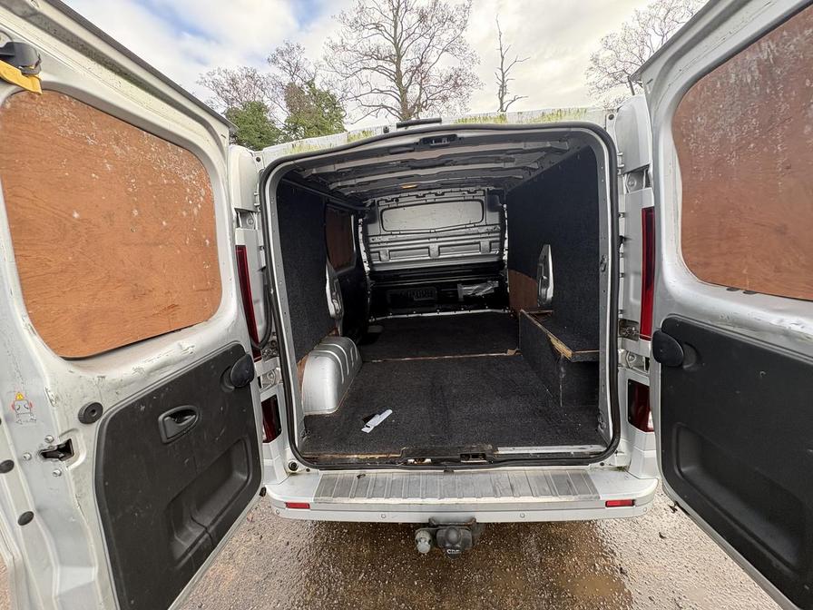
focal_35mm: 14
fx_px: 329
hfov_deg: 102.1
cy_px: 305
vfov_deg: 85.7
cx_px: 406
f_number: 2.2
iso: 125
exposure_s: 1/136
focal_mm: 2.22
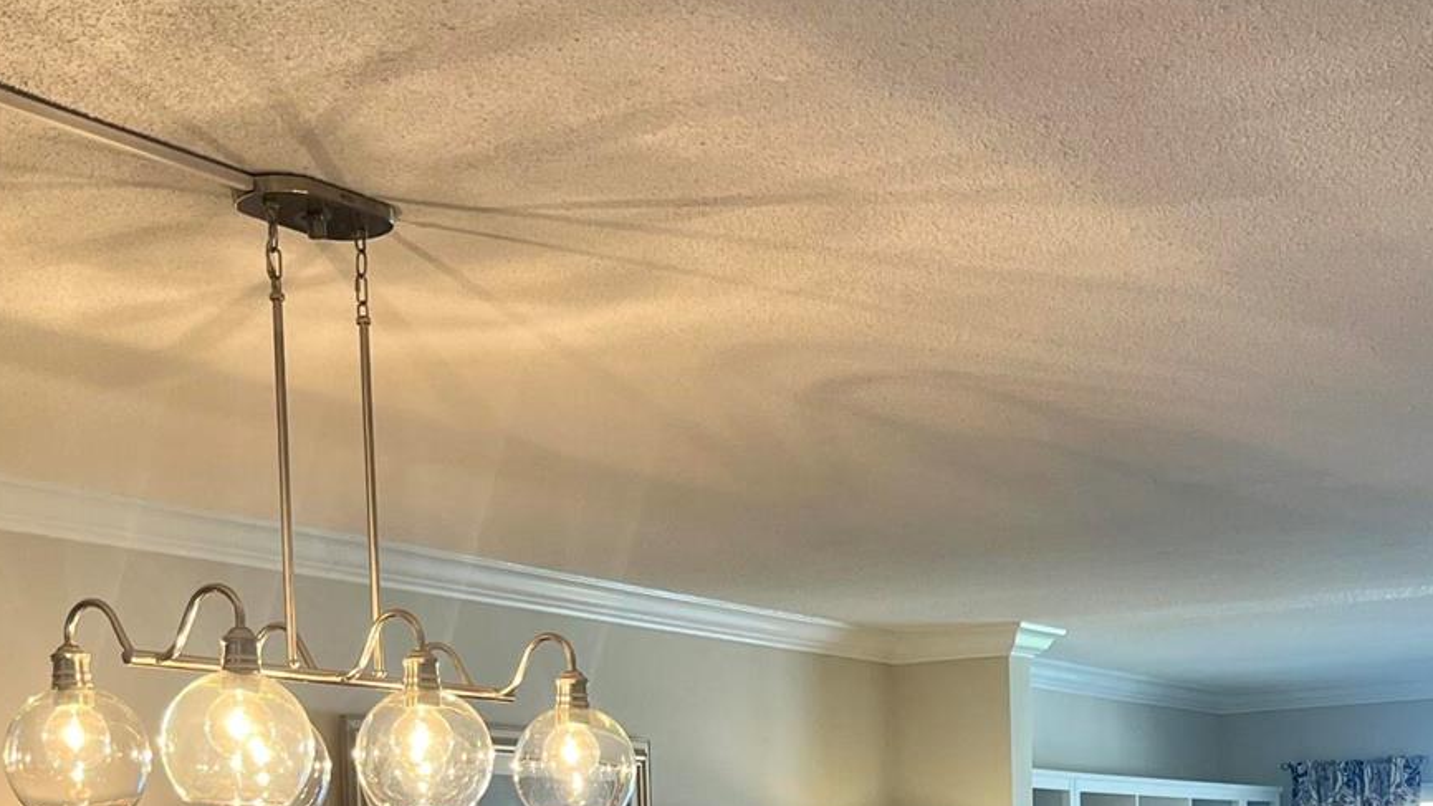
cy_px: 1091
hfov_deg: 31.4
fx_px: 2546
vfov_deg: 16.8
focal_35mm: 67
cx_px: 852
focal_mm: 5.1
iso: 64
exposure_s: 1/60
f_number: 1.6
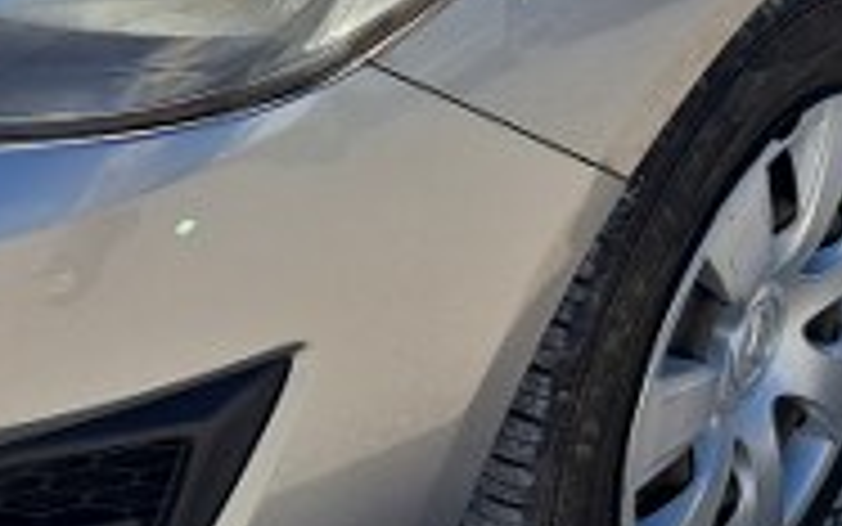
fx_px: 2502
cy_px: -292
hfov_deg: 19.1
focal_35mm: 109
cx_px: 320
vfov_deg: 11.5
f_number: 1.8
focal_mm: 5.23
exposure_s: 1/2217
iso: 50
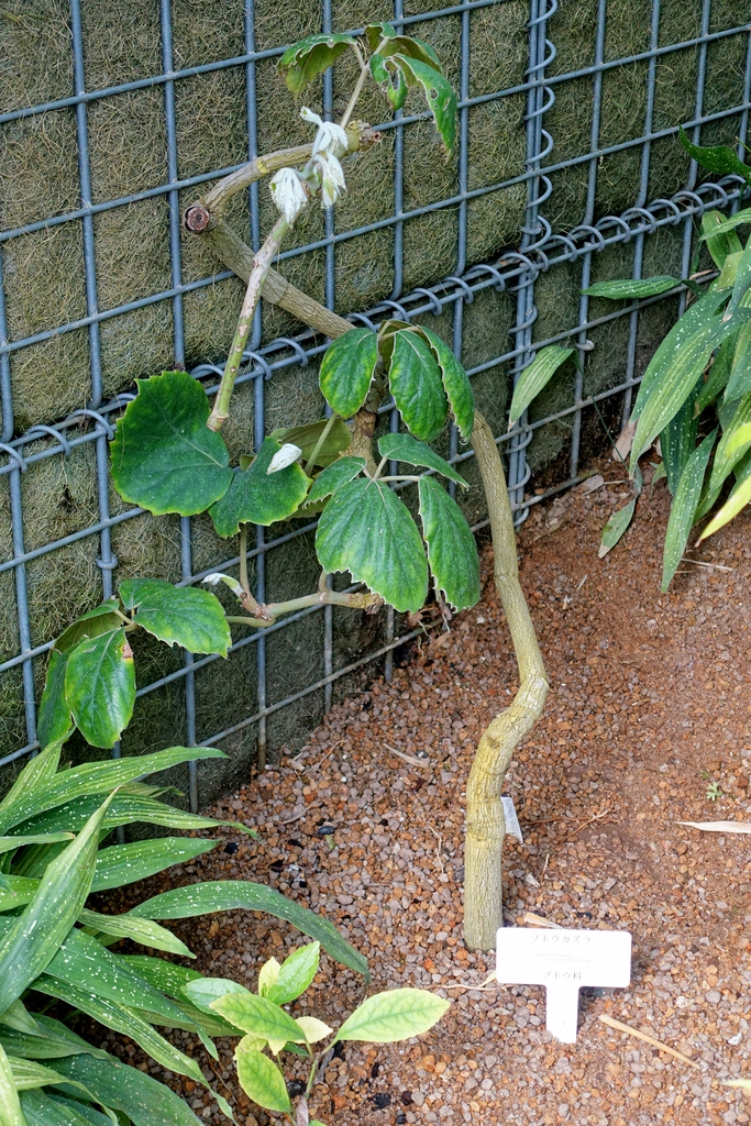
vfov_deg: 31.0
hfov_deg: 20.9
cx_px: 376
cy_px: 563
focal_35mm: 65
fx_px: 2033
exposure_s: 1/200
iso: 400
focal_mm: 23.73
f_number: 3.2
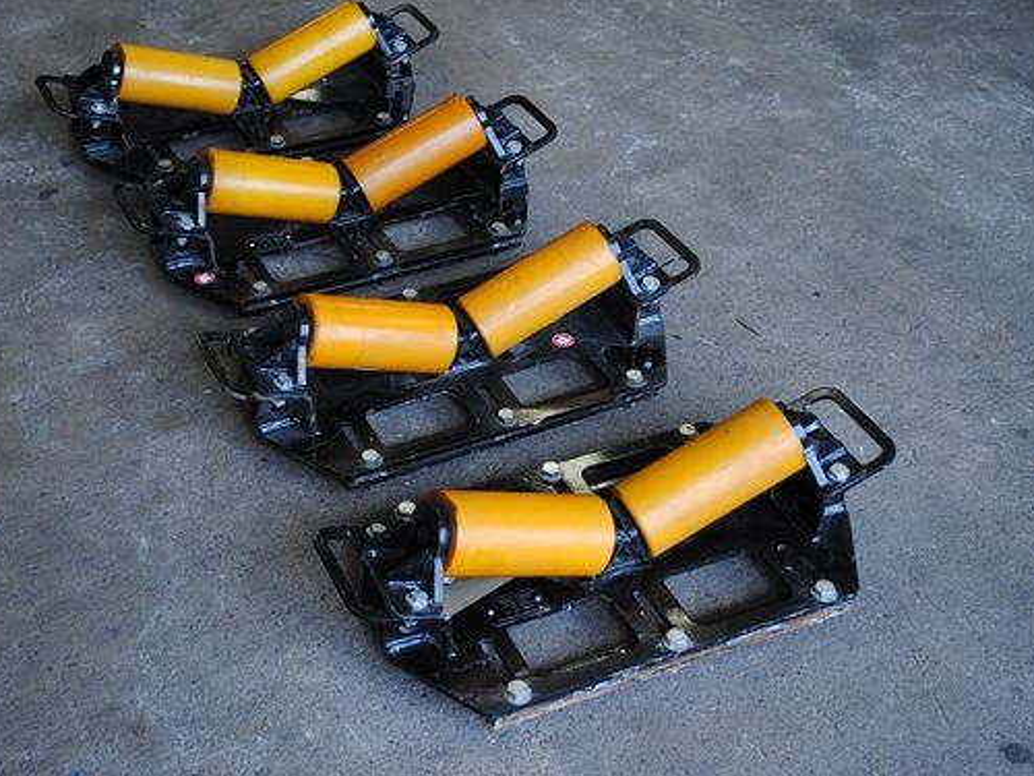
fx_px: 1553
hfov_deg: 36.7
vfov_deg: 28.0
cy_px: 365
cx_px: 426
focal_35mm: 52
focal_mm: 30
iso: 200
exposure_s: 1/80
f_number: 4.5
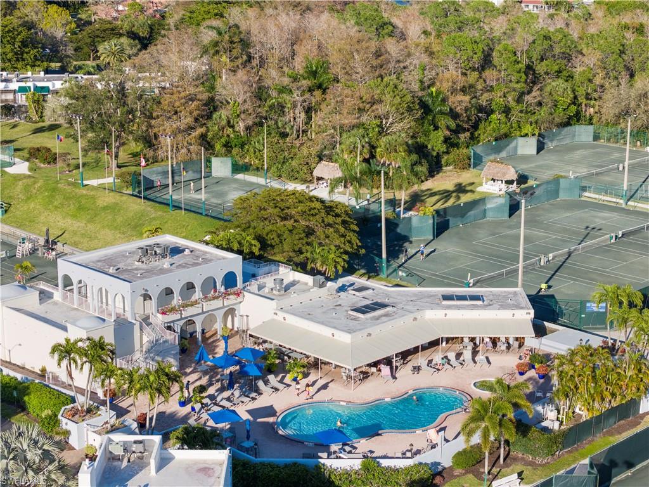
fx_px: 1312
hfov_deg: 27.8
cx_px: 324
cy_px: 244
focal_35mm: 70
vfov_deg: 21.0
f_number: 2.8
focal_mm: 19.35
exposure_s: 1/1250
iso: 180
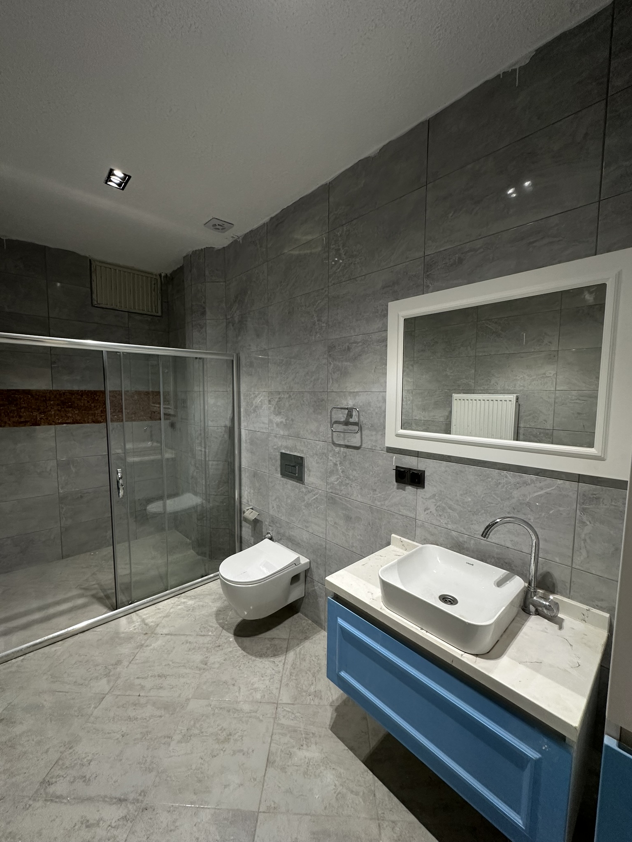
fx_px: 341
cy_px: 421
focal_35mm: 14
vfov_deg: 102.1
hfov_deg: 85.7
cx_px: 316
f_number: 2.2
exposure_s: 1/50
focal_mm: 2.22
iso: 160
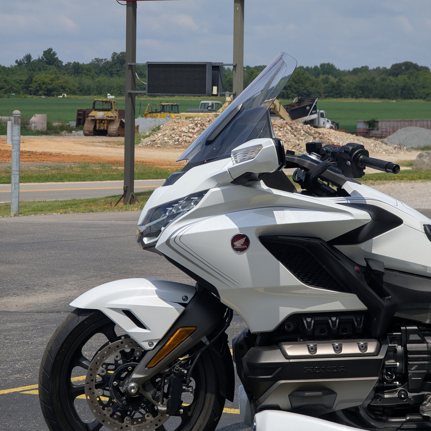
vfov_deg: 13.9
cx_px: 216
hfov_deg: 14.0
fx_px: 1761
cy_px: 164
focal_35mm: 125
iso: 32
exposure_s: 1/1078
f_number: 3.5
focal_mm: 19
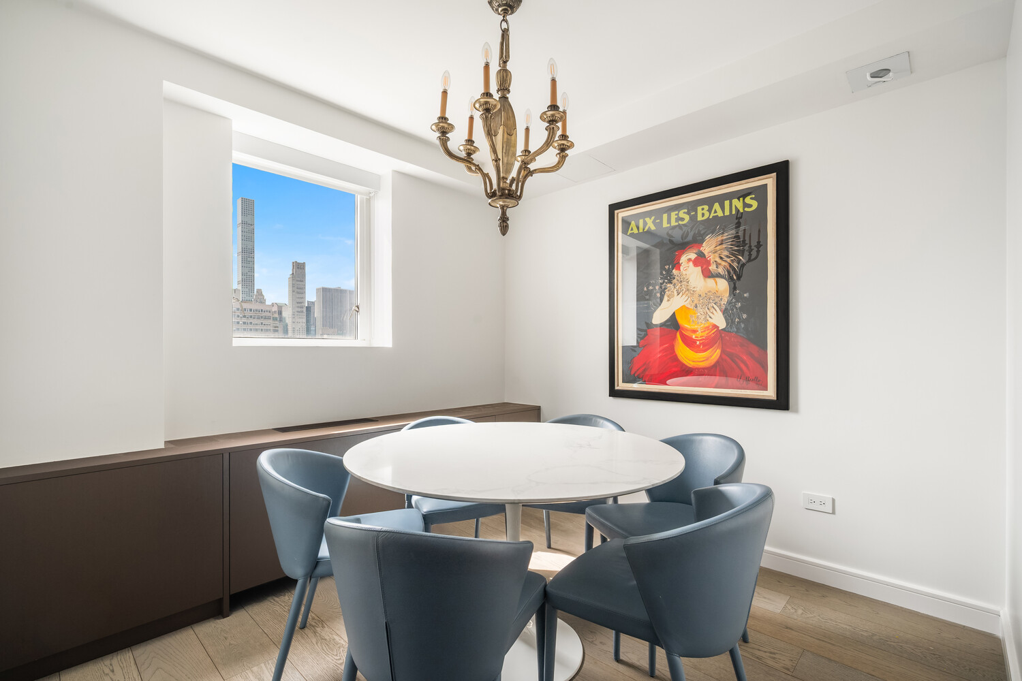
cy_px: 340
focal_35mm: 16
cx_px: 511
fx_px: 454
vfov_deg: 73.7
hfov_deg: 96.7
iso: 400
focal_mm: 16
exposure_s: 1/20
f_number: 9
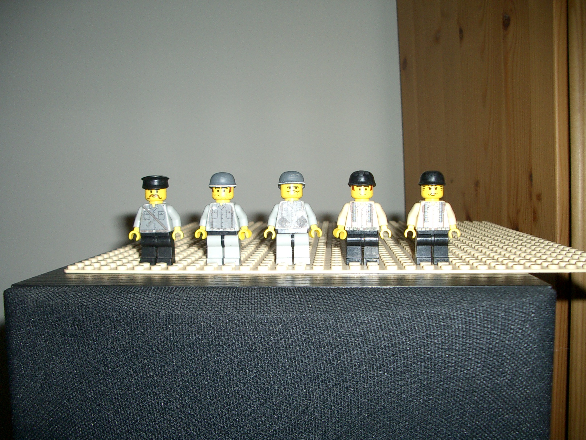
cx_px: 293
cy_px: 220
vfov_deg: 40.7
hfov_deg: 52.6
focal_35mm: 35
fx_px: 593
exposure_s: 1/40
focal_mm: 5.8
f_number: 2.6
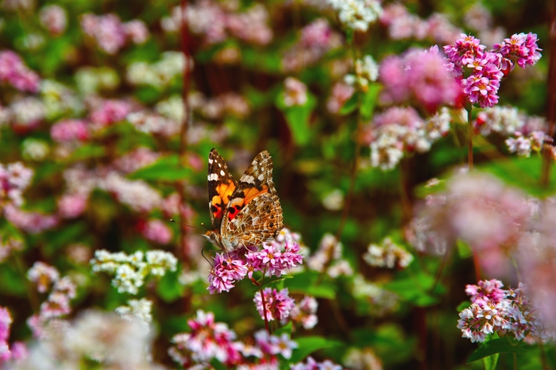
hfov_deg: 17.1
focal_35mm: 120
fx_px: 1852
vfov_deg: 11.4
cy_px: 185
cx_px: 278
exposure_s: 1/400
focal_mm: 120
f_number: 10
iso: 200
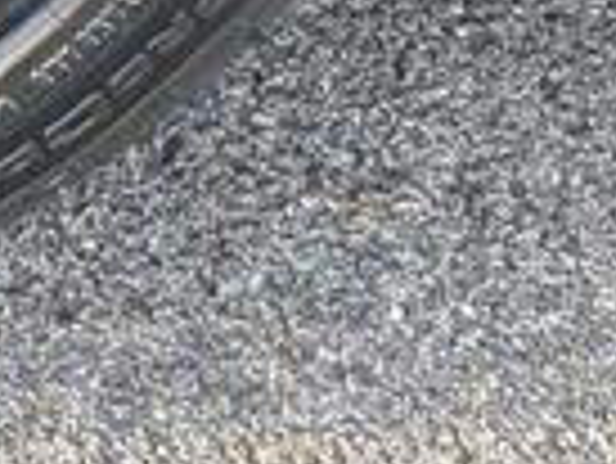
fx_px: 4079
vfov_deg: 6.2
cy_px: -595
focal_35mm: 229
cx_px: -782
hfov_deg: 8.1
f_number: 1.68
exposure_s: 1/1250
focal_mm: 6.9
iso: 670
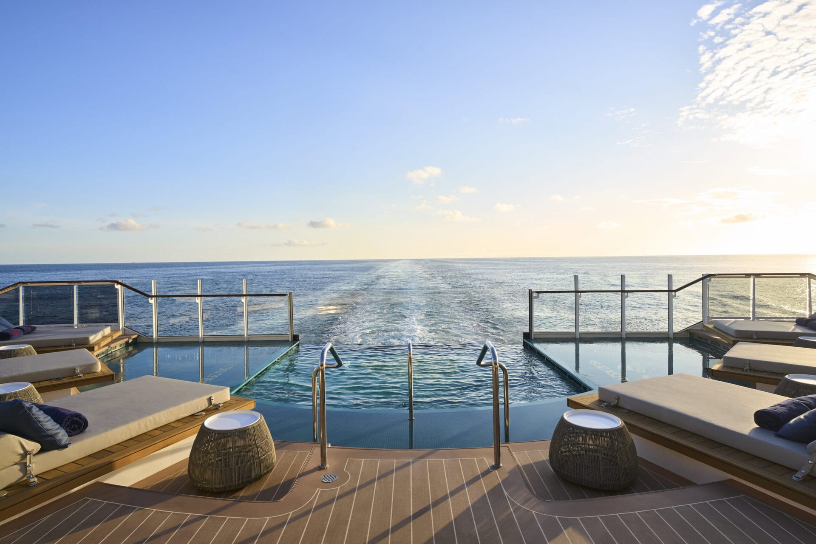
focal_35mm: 20
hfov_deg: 84.0
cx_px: 408
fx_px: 453
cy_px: 272
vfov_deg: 61.9
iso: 400
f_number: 11
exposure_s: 1/200
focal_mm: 20
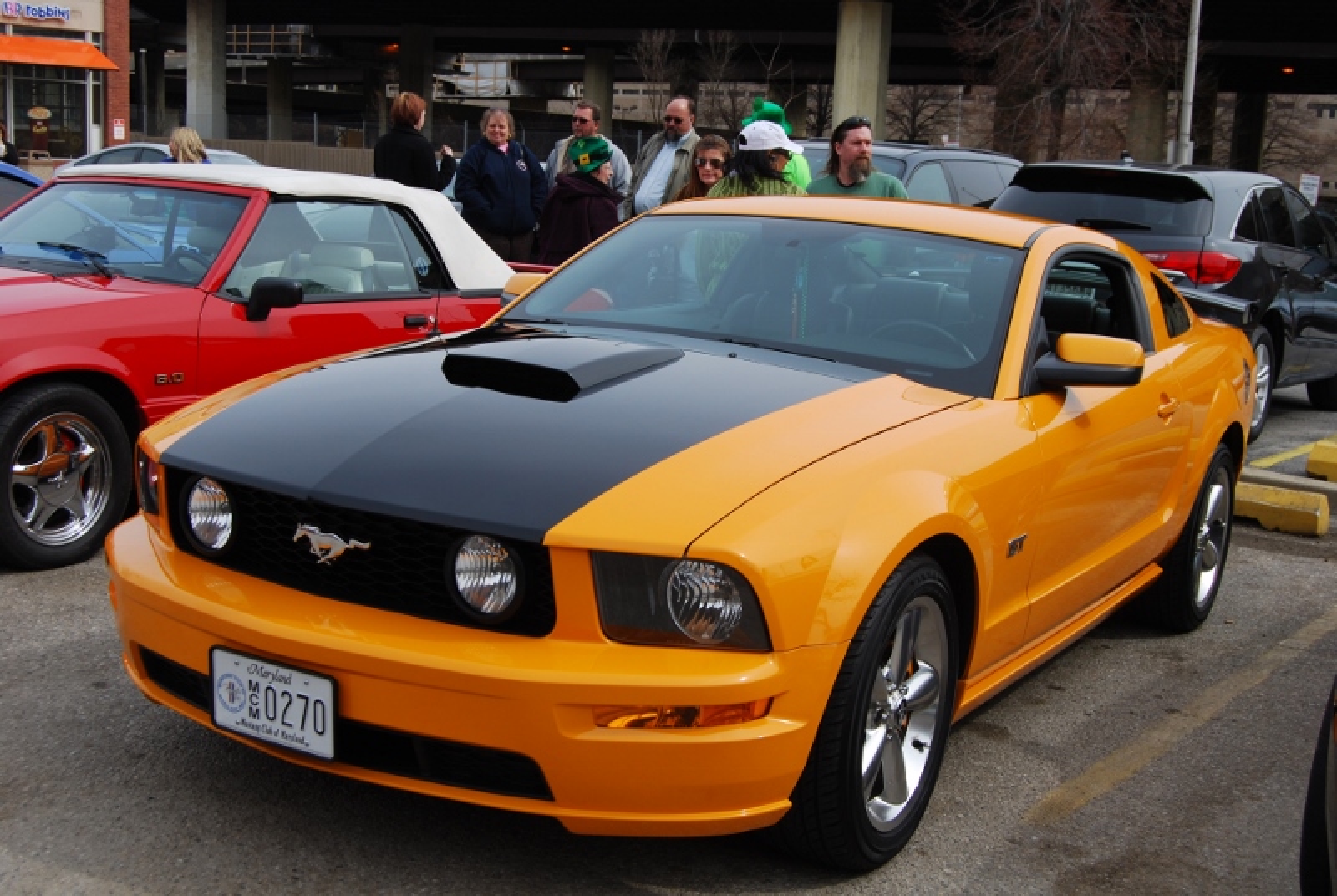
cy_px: 448
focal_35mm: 45
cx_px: 668
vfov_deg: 30.0
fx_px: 1674
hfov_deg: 43.5
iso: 100
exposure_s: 1/250
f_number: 8
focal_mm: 30
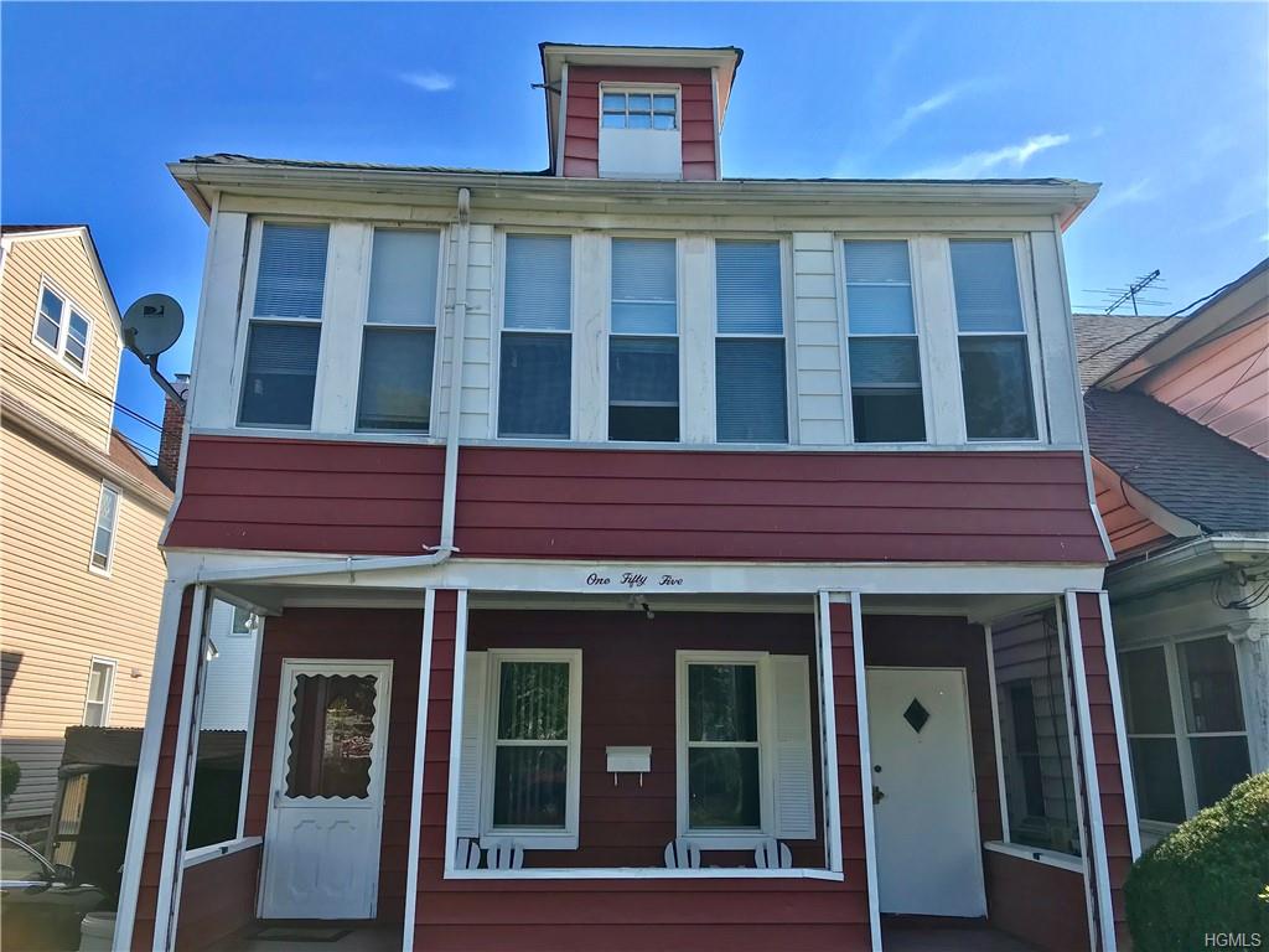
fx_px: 1026
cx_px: 634
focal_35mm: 28
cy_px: 476
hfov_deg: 63.4
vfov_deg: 49.7
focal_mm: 3.99
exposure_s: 1/1182
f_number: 1.8
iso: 20
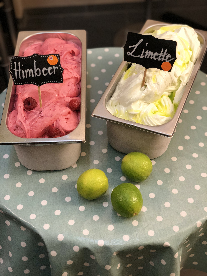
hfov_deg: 28.0
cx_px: 104
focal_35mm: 52
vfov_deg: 36.8
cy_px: 138
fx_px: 415
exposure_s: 1/25
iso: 125
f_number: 2.4
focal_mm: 6
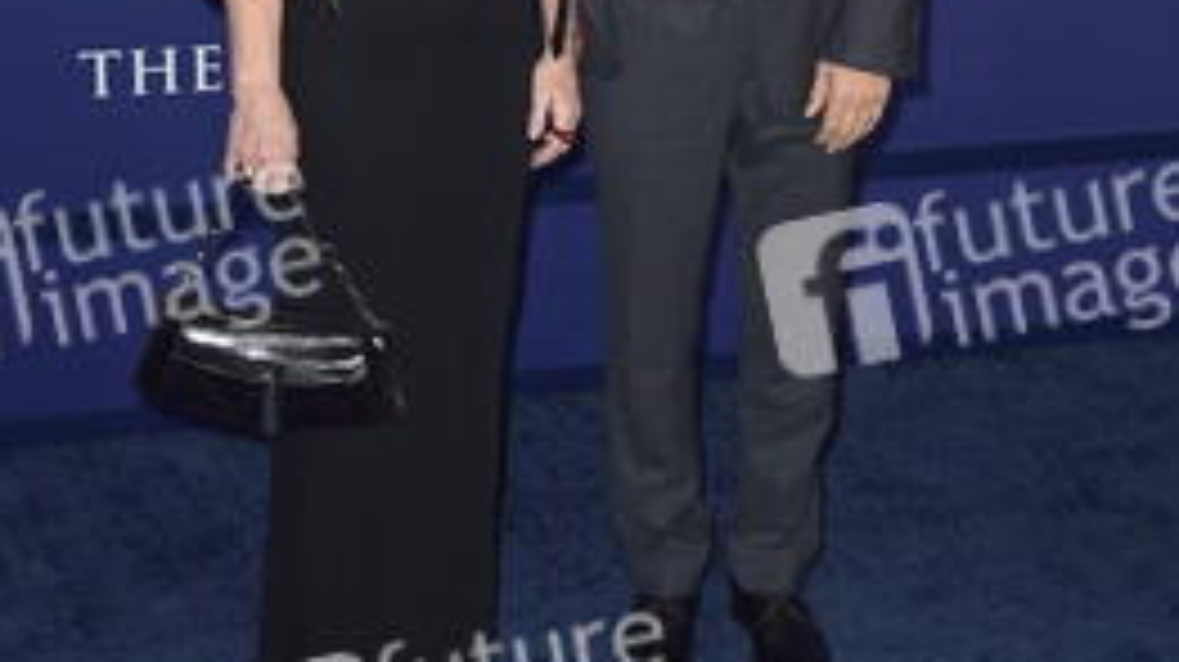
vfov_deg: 16.5
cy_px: 45
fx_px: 2250
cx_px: 583
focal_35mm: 72
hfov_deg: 29.4
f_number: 6.3
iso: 640
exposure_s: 1/250
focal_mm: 45
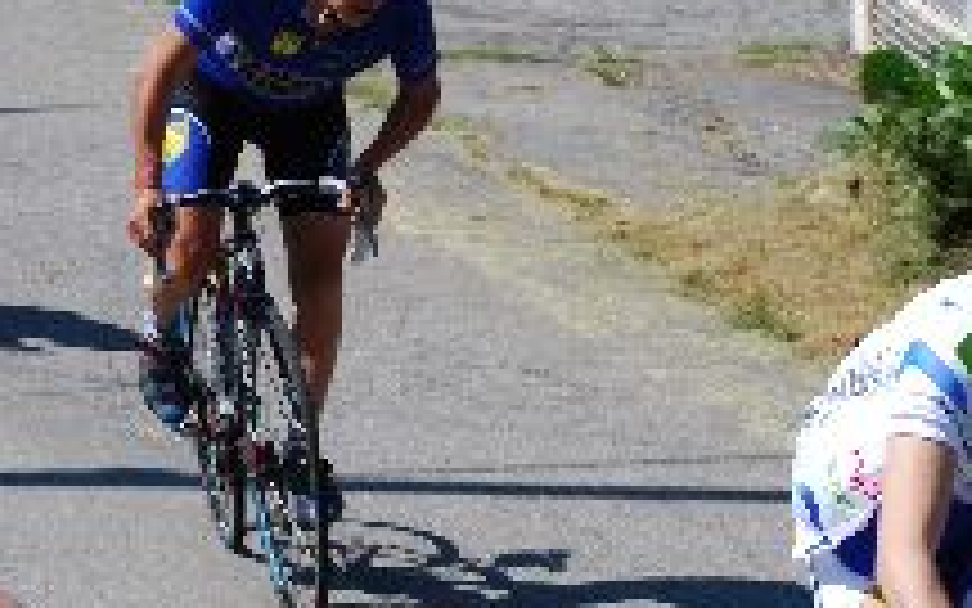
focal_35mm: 274
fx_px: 7258
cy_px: 363
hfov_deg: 7.6
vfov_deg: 4.8
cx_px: 922
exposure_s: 1/125
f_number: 11
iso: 100
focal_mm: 86
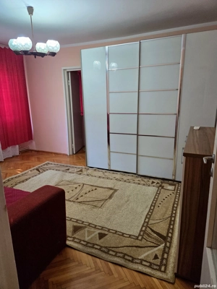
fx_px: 192
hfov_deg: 58.9
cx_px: 108
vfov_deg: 73.9
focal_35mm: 23
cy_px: 144
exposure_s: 1/101
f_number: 1.8
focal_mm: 5.4
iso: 160
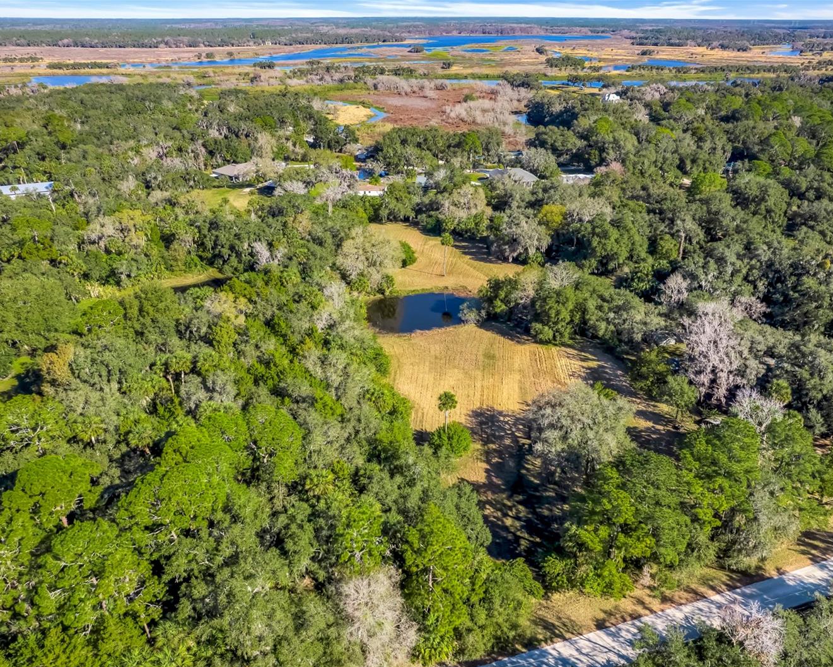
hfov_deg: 68.0
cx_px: 454
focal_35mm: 25
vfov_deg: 56.8
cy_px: 335
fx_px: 616
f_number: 2.8
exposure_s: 1/180
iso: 110
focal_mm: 8.38
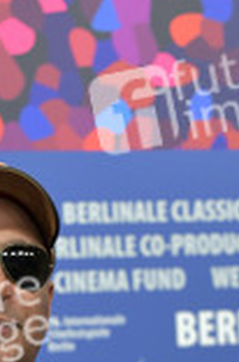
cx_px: -2
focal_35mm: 180
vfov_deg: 11.2
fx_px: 1804
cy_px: 448
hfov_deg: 7.5
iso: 2000
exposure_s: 1/250
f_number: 5.6
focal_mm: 70
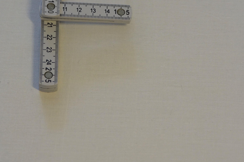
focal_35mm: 167
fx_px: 1132
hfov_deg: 12.3
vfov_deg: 8.2
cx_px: 82
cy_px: 10
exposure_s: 1/100
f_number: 3.5
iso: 250
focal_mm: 32.39
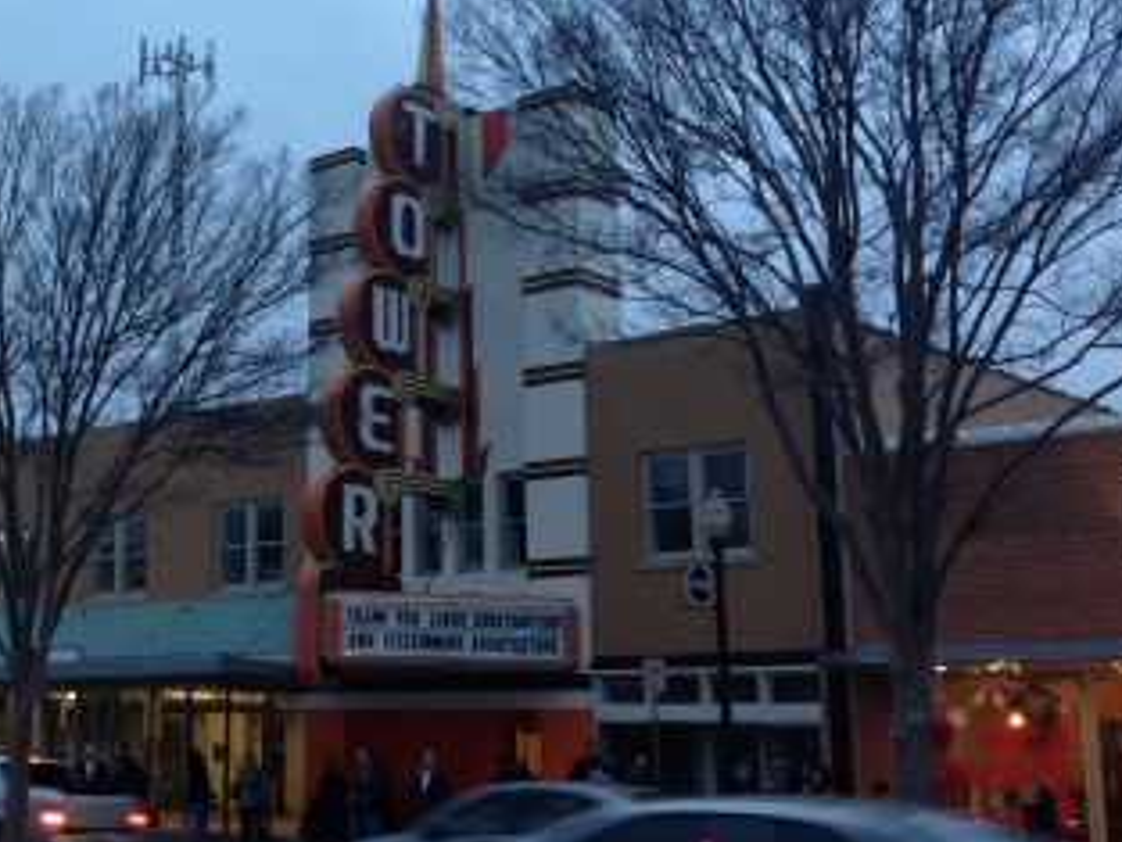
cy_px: 348
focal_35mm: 59
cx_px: 201
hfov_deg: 31.7
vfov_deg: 24.8
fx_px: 1913
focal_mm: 4.12
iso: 100
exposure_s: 1/20
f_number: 2.4
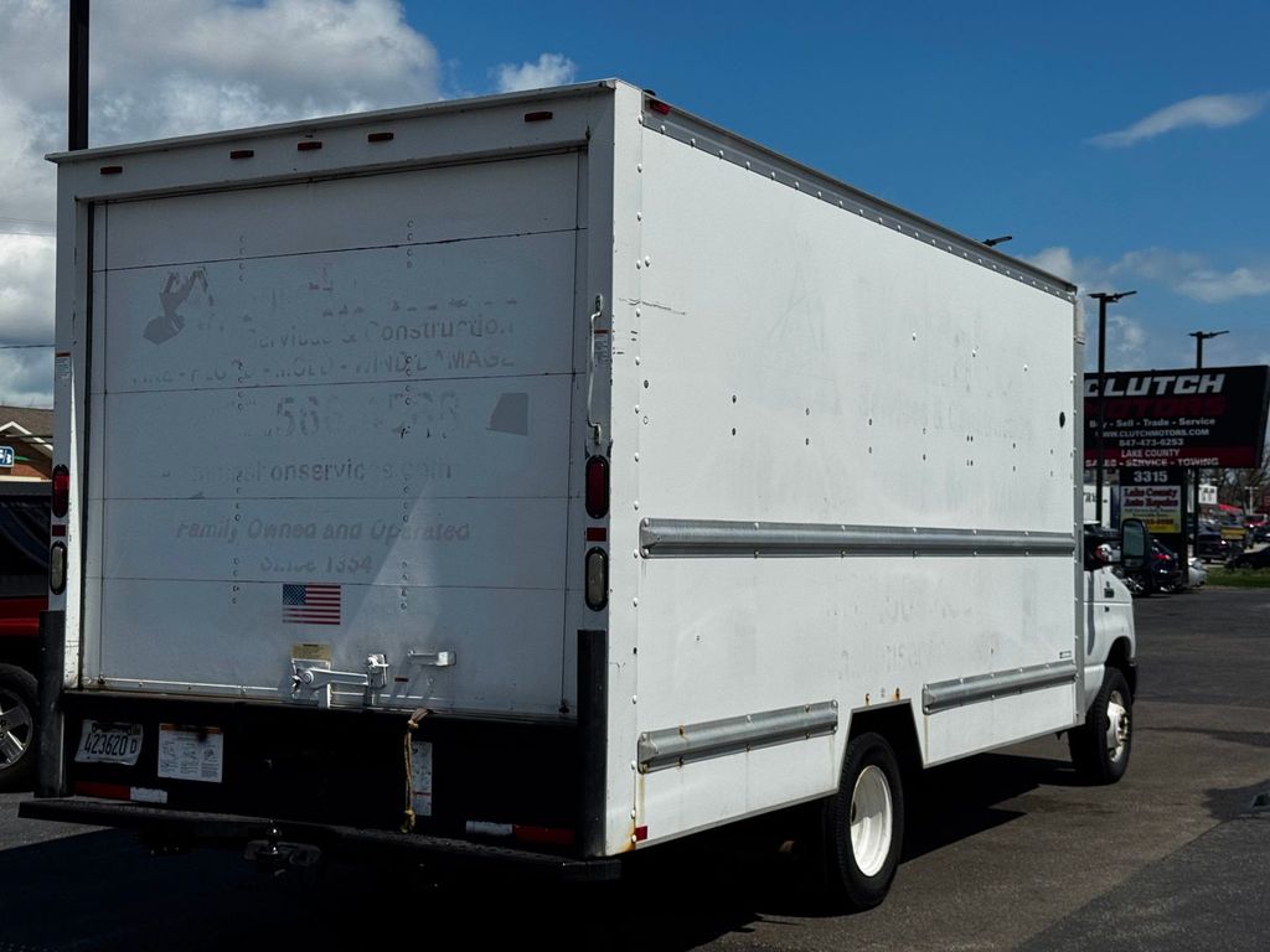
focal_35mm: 48
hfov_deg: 39.7
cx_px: 635
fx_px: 1761
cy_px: 476
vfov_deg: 30.3
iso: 64
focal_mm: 6.76
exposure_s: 1/15385
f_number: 1.78
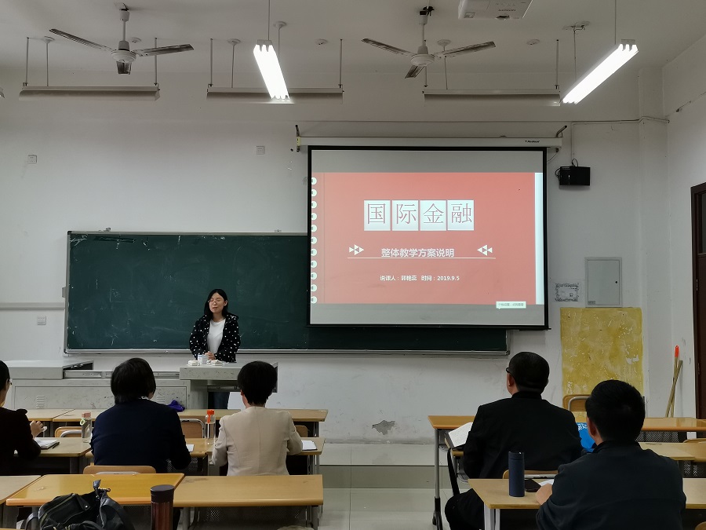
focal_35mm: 35
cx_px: 353
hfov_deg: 52.6
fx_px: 714
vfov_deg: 40.7
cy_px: 265
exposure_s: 1/100
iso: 125
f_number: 1.8
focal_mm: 4.75
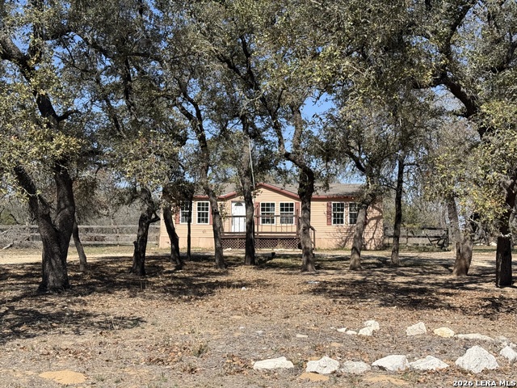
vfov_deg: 30.3
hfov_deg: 39.7
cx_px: 258
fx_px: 717
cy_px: 194
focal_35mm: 48
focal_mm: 6.76
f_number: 1.78
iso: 64
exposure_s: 1/3534
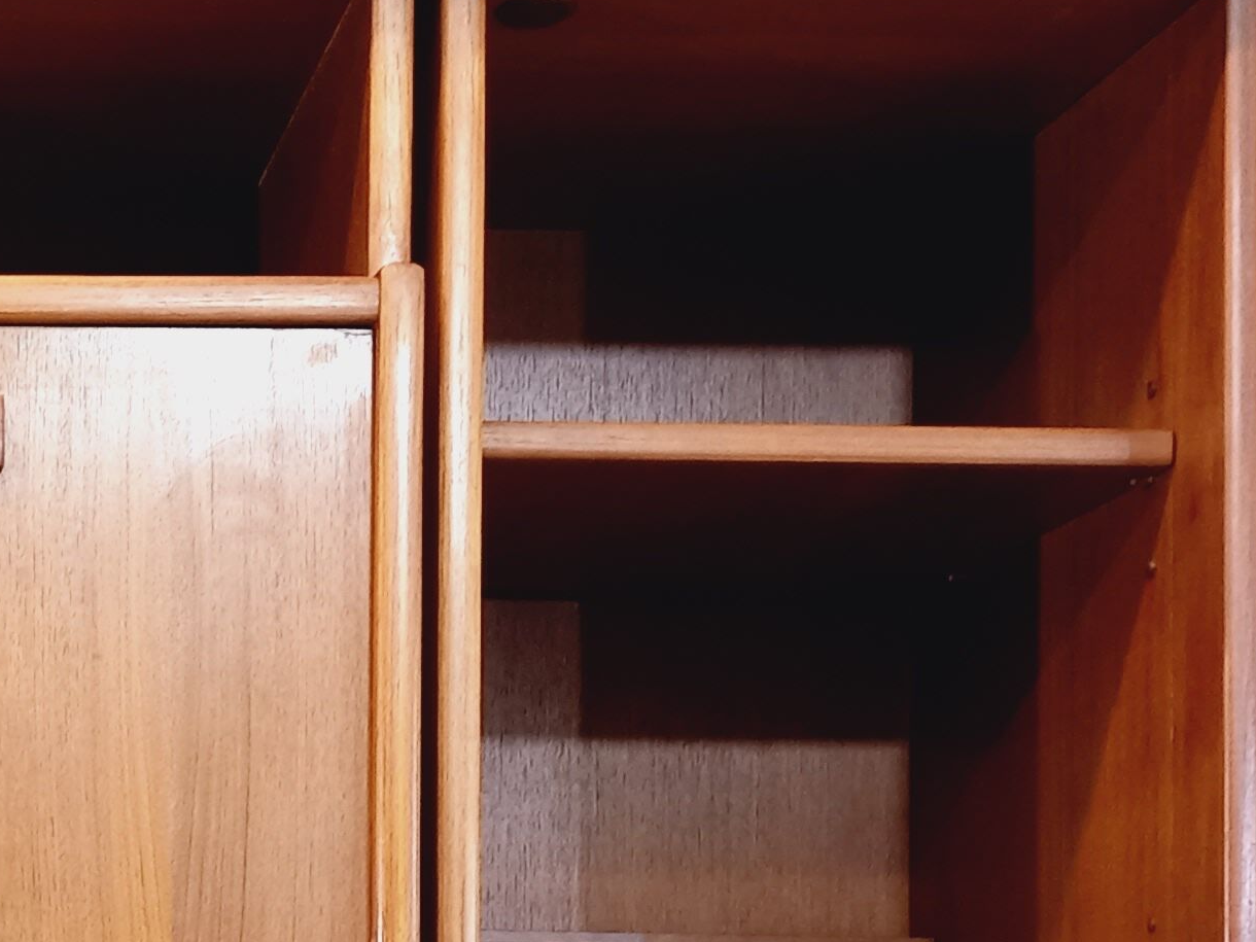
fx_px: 2975
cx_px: -129
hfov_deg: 22.5
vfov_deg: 16.6
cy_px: 1352
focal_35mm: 82
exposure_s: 1/33
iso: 320
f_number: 1.8
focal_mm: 4.65
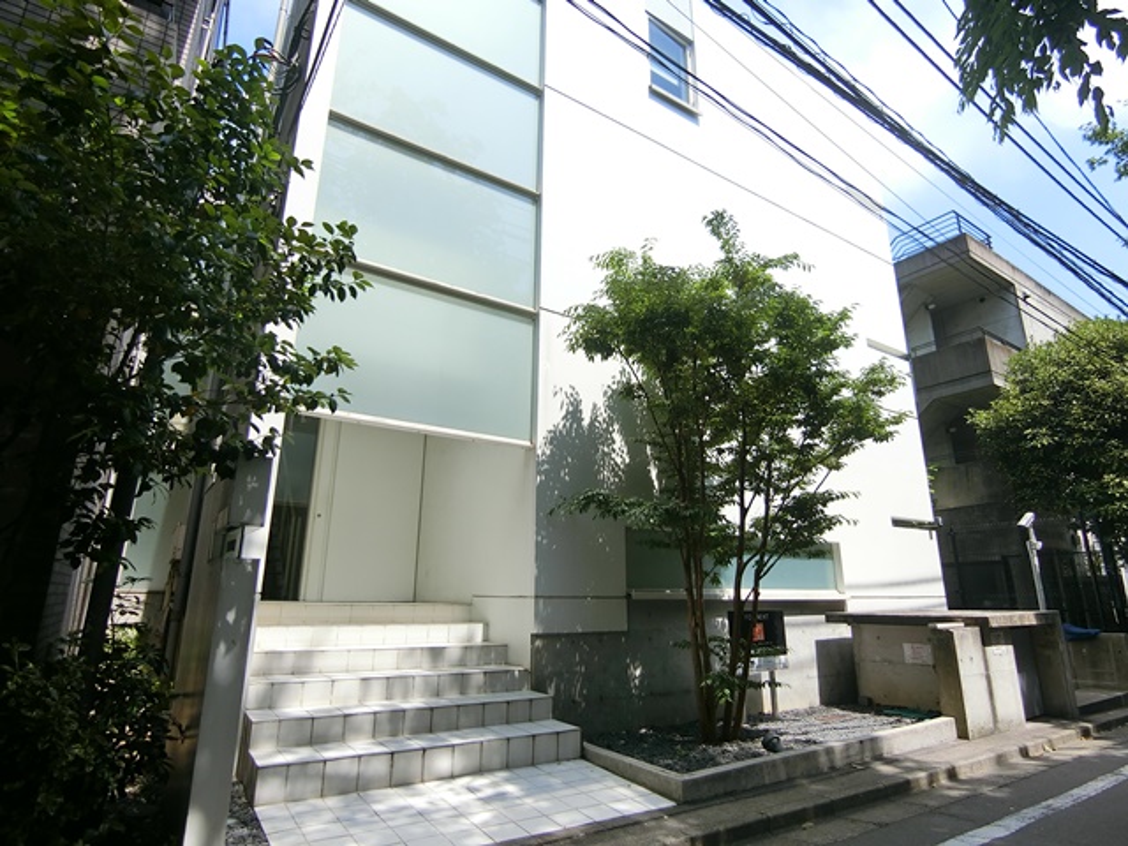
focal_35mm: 19
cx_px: 564
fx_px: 619
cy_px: 423
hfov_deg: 84.7
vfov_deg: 68.7
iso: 80
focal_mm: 4.06
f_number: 6.9
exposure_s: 1/160
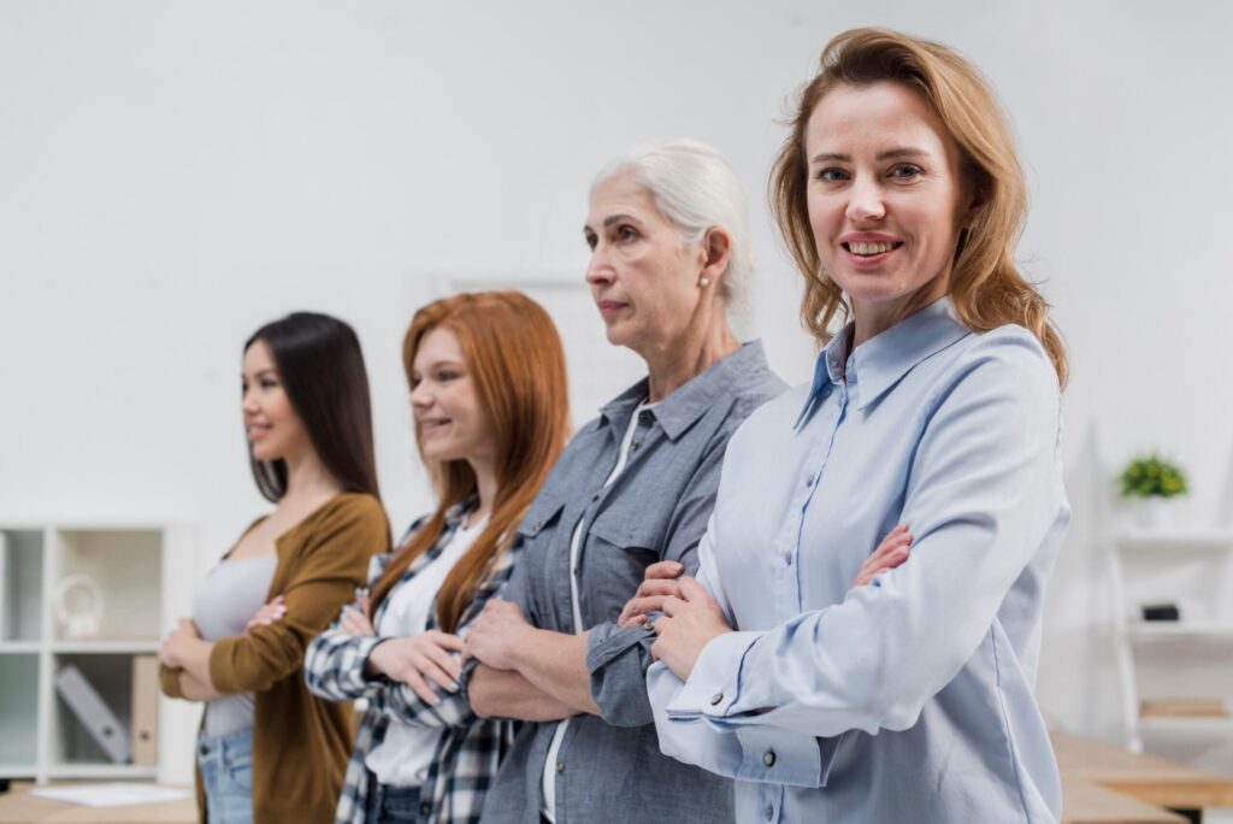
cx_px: 616
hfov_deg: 39.6
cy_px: 412
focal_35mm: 50
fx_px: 1713
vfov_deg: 27.0
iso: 320
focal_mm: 50
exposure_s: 1/160
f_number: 3.5
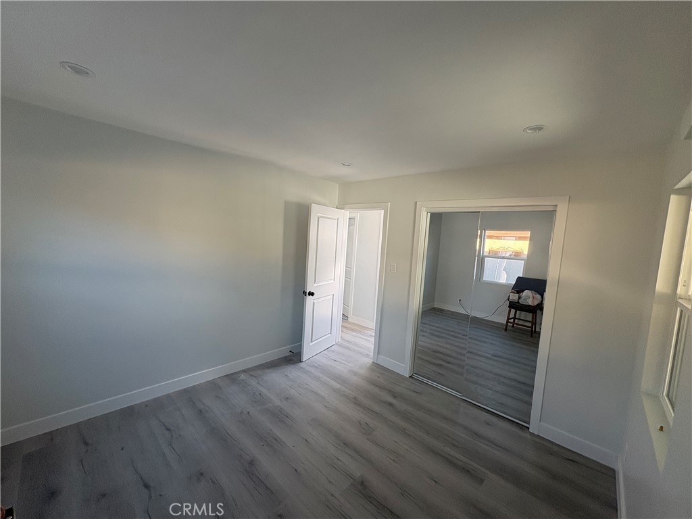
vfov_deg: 85.7
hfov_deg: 102.1
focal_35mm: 14
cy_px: 260
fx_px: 280
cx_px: 346
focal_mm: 2.22
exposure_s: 1/99
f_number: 2.2
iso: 64
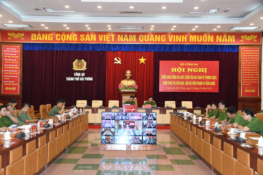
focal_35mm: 42
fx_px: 307
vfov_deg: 31.9
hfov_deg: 46.4
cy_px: 88
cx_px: 132
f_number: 4
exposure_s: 1/200
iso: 2500
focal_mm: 28
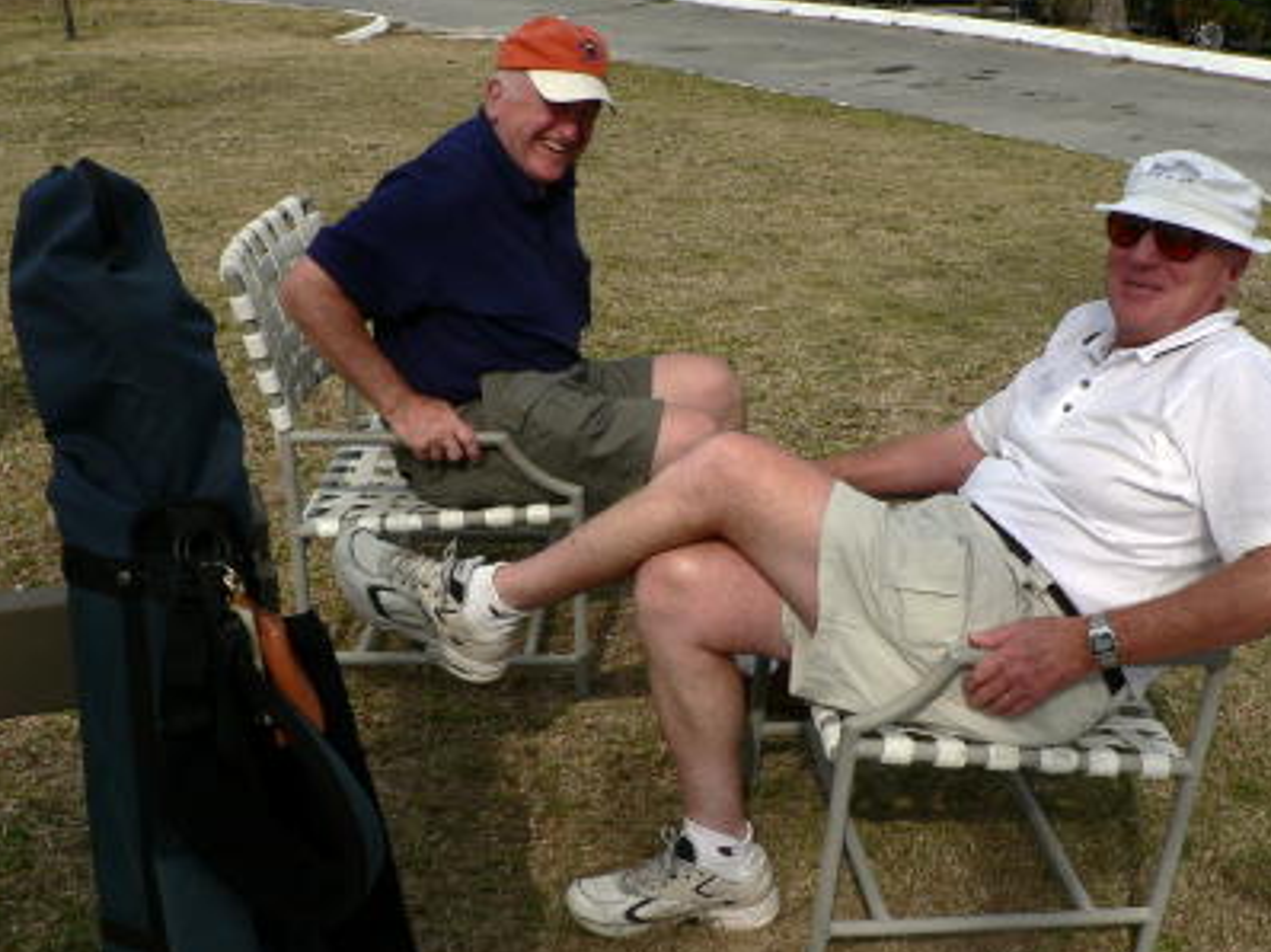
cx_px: 709
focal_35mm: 44
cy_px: 548
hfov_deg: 42.9
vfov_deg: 32.8
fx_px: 1615
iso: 64
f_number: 4
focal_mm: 6
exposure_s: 1/1300
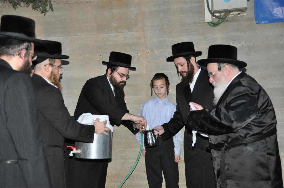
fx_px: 496
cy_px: 94
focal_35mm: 63
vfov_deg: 21.5
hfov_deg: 31.9
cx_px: 142
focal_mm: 42
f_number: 4.5
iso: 800
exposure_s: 1/60
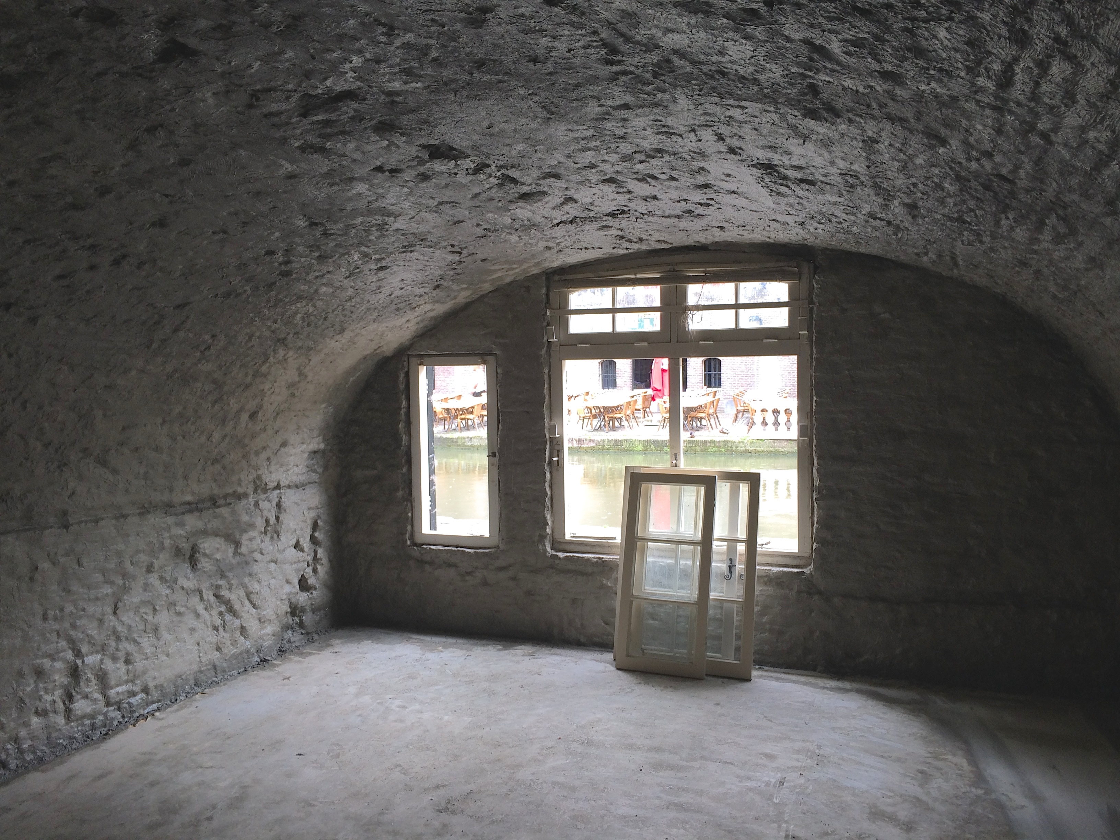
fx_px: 971
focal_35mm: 30
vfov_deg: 46.8
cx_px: 560
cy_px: 420
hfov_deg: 60.0
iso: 40
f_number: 2.2
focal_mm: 4.12
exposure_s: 1/30
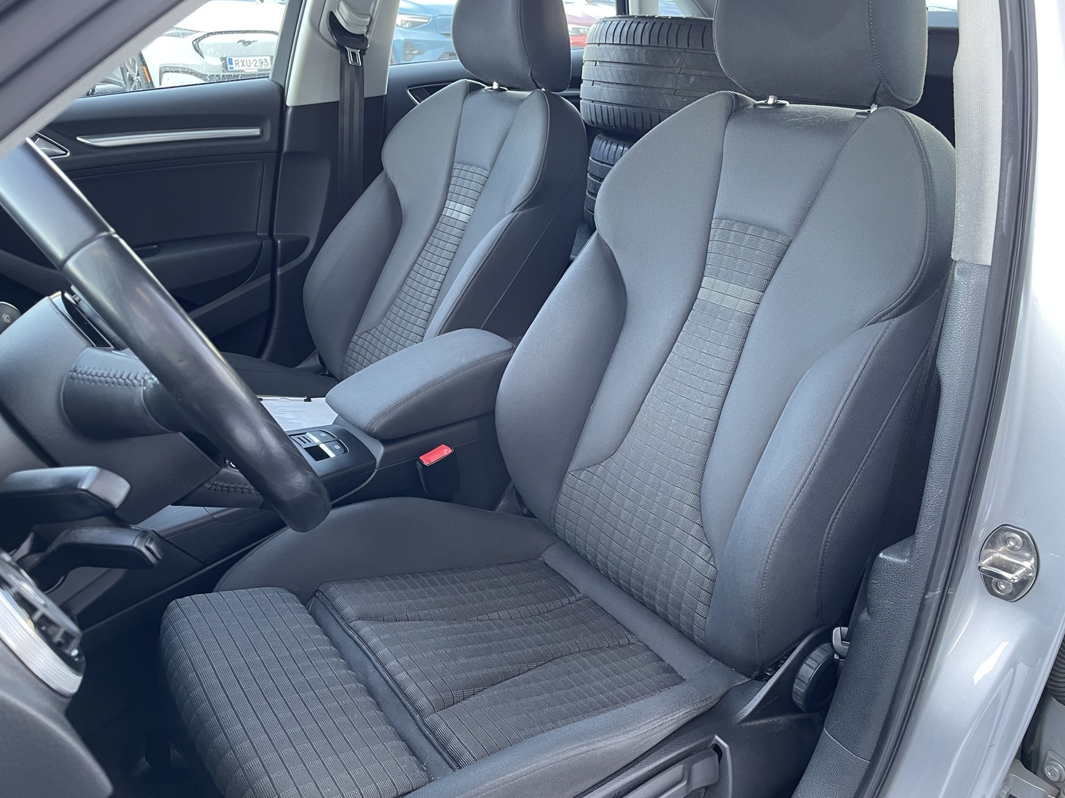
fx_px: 831
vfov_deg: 51.3
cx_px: 551
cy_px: 408
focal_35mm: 27
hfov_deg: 65.3
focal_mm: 4.2
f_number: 1.6
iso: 125
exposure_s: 1/87
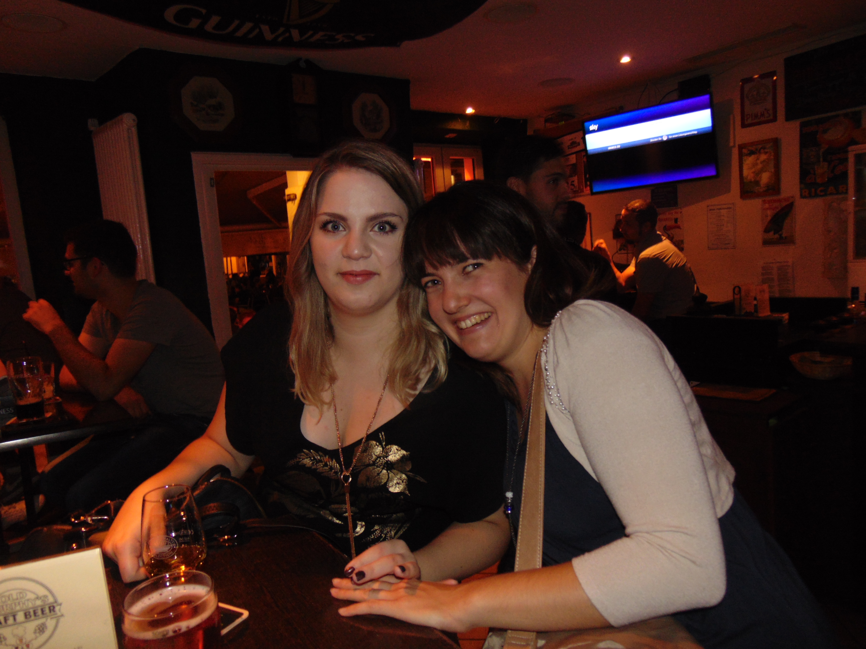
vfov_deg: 54.9
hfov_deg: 69.4
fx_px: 625
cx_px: 433
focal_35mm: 25
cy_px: 324
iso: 200
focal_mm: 4.5
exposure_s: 1/8
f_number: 3
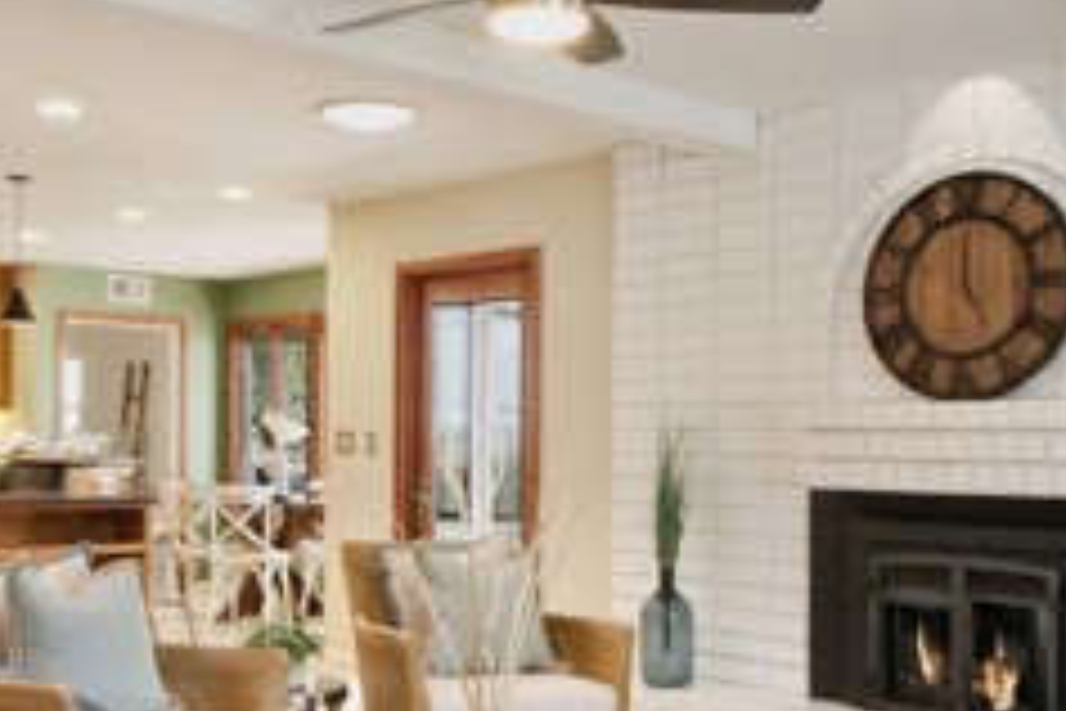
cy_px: 540
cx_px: 540
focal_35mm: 45
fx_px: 1332
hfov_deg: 43.6
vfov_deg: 29.4
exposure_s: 1/60
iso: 3200
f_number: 8
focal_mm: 8
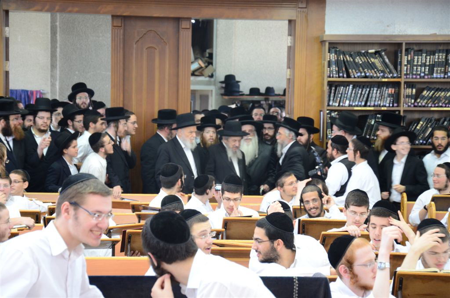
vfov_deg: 10.7
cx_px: 225
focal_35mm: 128
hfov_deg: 16.1
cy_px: 149
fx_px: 1590
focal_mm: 85
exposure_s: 1/30
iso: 1600
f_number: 5.6
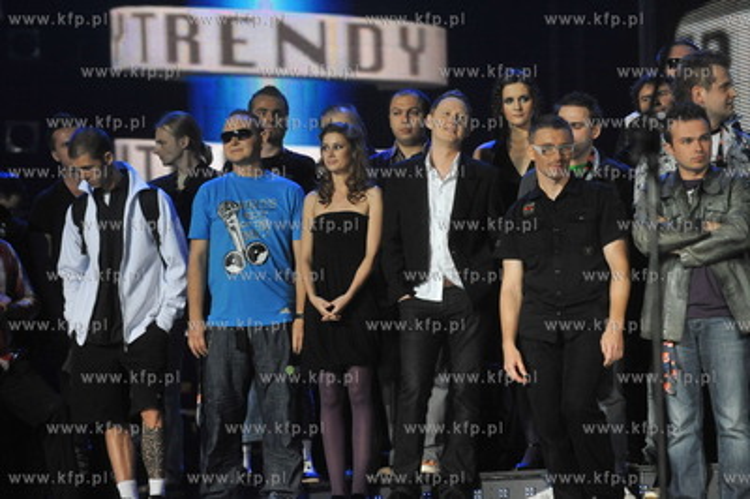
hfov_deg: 12.8
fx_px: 3331
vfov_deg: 8.6
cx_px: 375
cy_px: 250
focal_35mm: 160
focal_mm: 160
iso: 3200
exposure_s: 1/250
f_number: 5.6
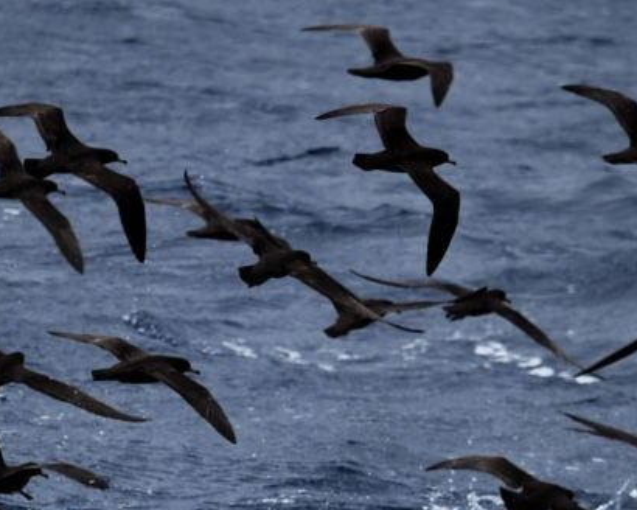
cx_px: 218
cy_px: 340
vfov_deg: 1.4
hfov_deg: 1.8
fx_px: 20719
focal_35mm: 1099
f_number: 6.3
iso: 1400
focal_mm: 600
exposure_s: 1/8000
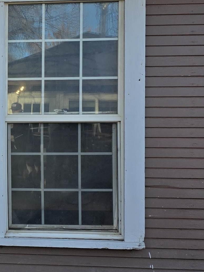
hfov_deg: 19.5
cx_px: -79
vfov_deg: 28.6
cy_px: 141
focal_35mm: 68
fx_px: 534
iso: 80
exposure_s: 1/2088
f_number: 1.7
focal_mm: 6.3
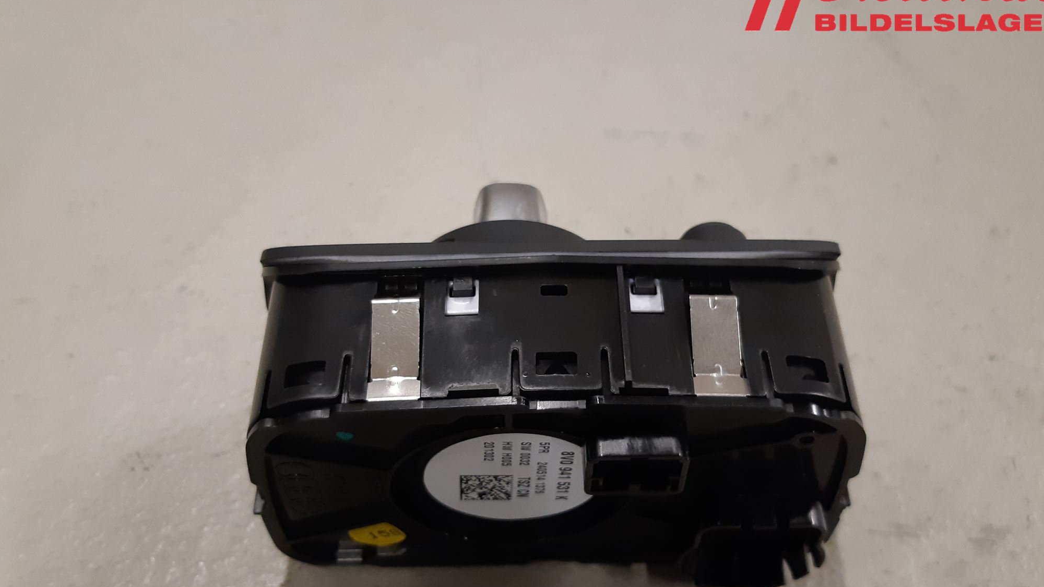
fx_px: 803
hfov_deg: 66.1
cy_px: 343
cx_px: 531
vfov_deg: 40.1
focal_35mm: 29
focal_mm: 3.93
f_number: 1.7
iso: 200
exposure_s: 1/50
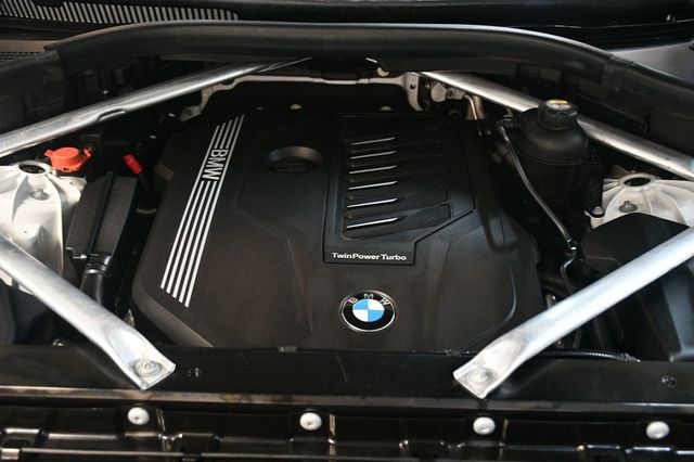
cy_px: 231
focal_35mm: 36
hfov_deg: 53.2
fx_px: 694
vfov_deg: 36.8
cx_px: 347
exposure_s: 1/60
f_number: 3.8
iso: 5000
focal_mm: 24
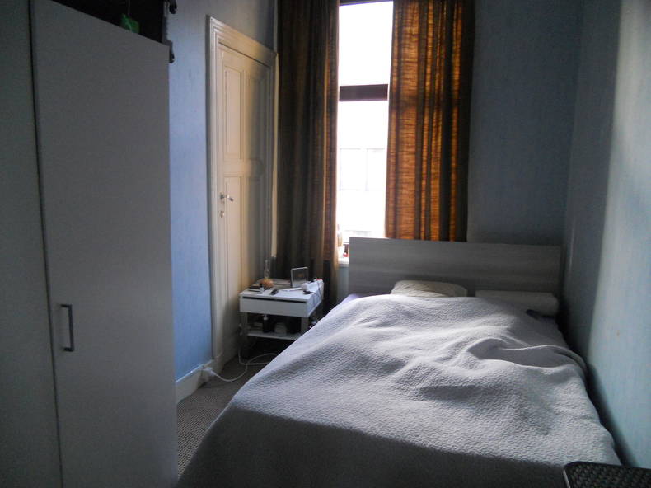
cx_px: 326
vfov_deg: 51.3
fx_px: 508
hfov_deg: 65.3
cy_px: 244
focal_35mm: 27
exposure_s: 1/40
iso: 400
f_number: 3.2
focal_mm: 4.9
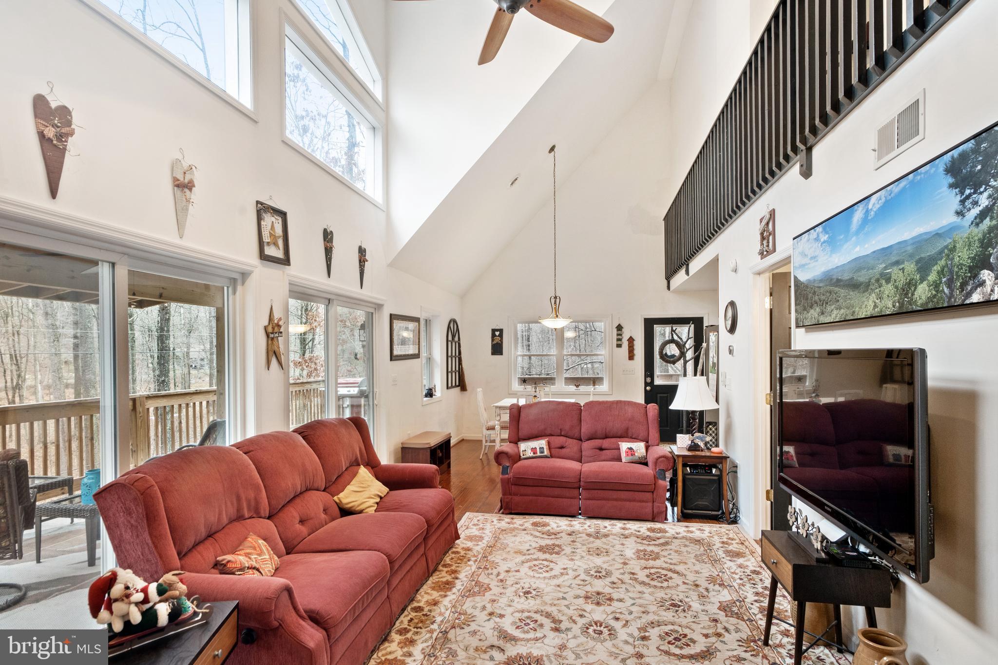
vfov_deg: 73.7
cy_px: 332
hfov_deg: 96.7
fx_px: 443
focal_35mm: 16
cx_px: 499
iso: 800
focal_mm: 16
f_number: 9
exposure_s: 1/15
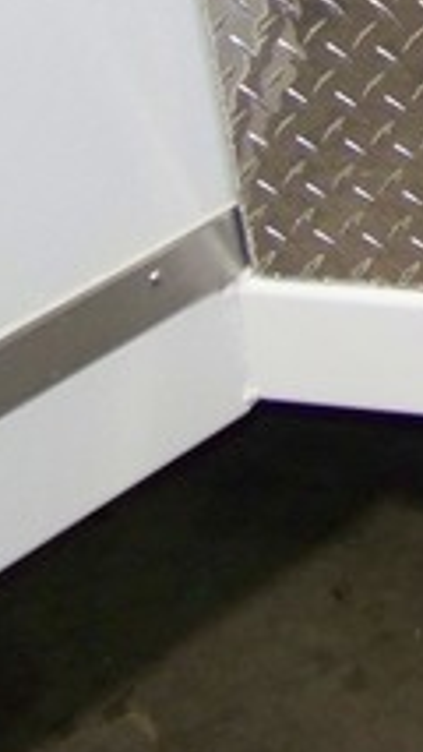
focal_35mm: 129
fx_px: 2569
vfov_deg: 16.1
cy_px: -111
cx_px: 1082
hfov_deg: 8.5
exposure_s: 1/30
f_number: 2.8
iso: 200
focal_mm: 5.85
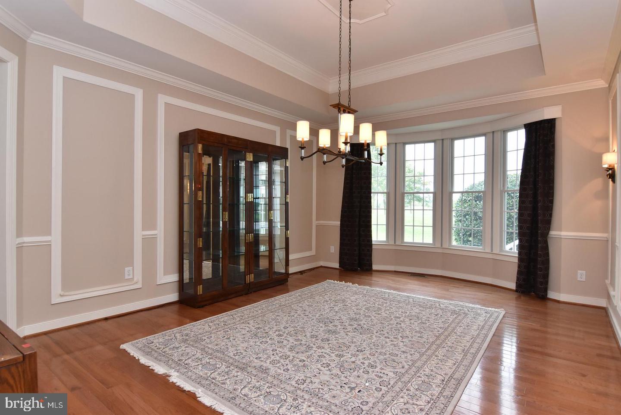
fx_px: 311
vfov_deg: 67.5
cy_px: 208
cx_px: 310
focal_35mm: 18
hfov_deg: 90.0
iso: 800
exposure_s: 1/80
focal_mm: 12
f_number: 8
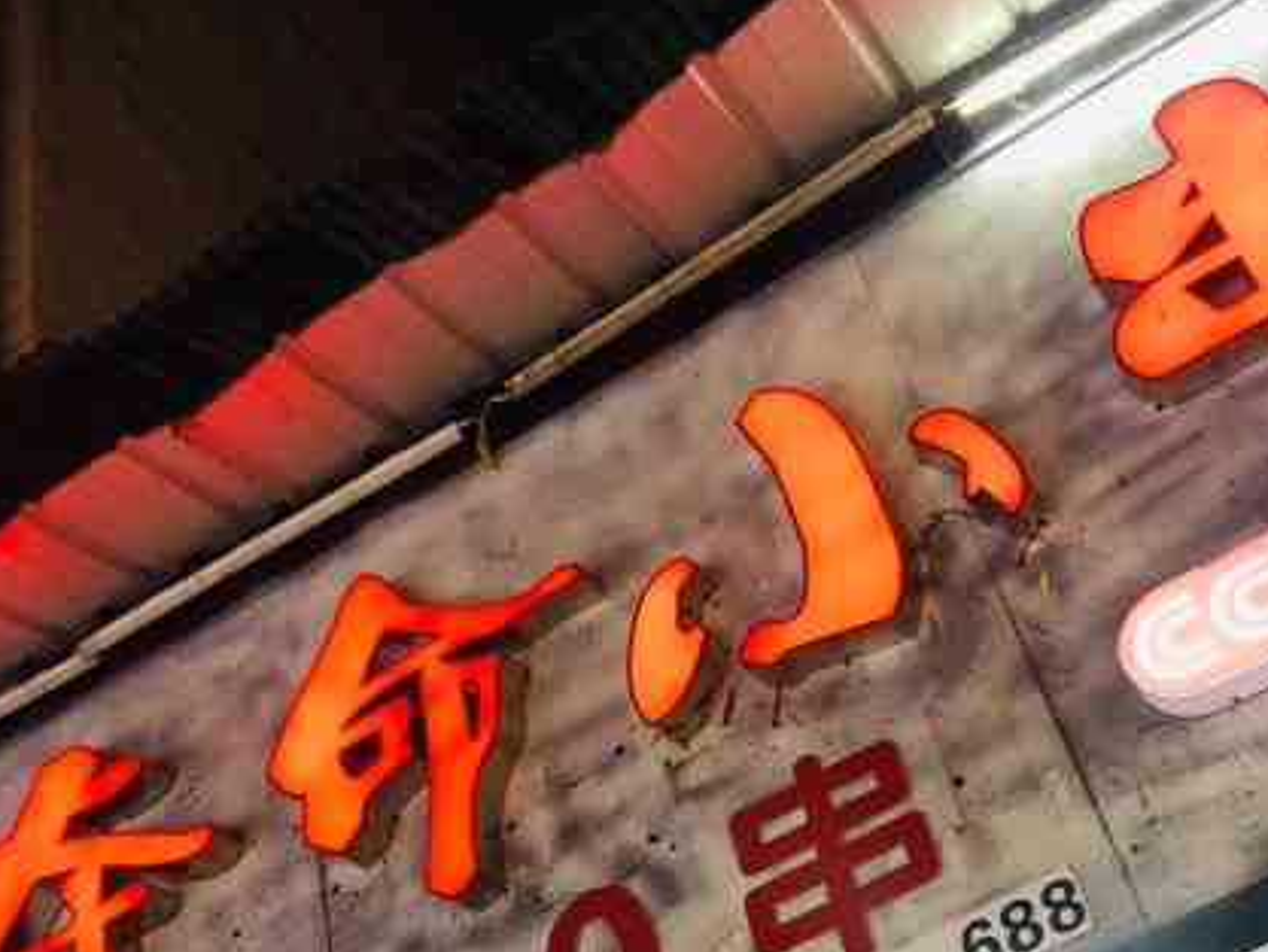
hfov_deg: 40.2
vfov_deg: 30.5
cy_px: 689
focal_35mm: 47
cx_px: 791
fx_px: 1722
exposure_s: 1/20
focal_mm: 4
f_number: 1.8
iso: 40
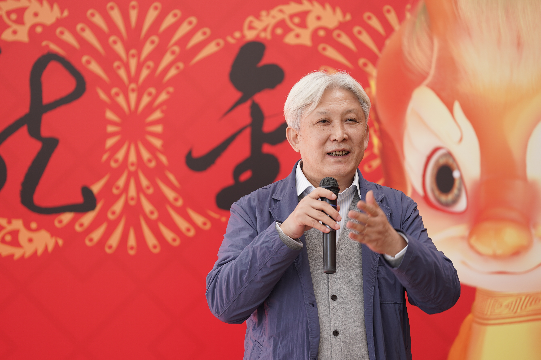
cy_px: 180
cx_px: 270
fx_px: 3005
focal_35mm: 200
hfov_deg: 10.3
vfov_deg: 6.9
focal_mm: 200
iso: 160
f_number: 2.8
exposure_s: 1/125
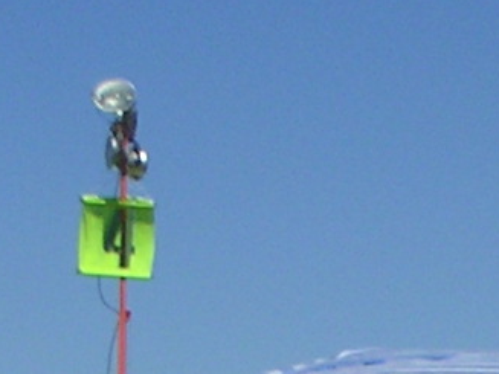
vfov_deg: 6.1
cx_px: 714
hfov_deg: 8.2
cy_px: 789
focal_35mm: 238
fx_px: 3430
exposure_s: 1/350
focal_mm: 6
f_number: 6.7
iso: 50
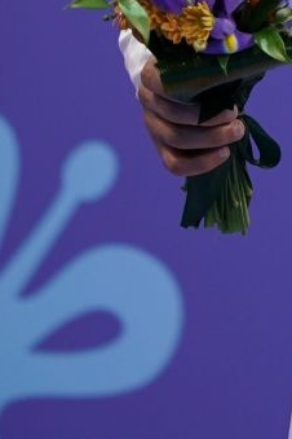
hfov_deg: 0.6
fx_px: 25852
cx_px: 509
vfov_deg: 1.0
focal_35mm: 2125
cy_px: -236
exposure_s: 1/500
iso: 500
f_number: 2.8
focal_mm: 400
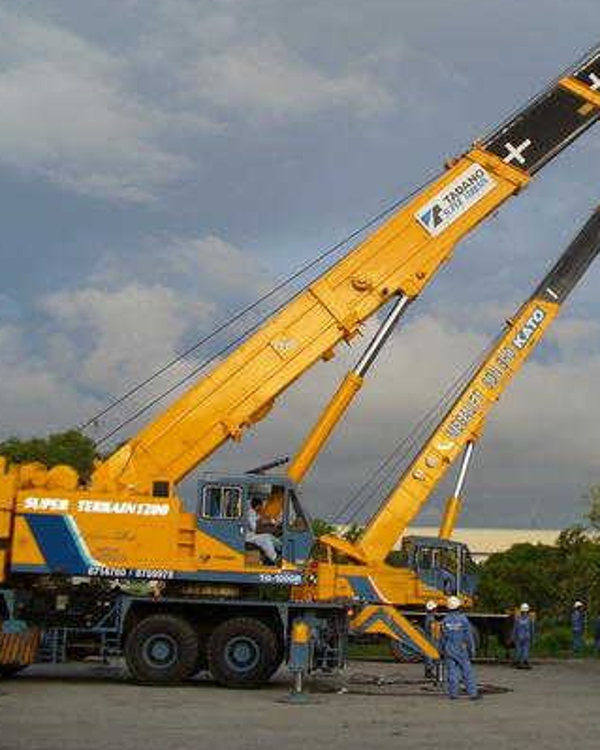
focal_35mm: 58
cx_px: 498
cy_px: 303
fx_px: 1288
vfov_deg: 32.4
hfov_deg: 25.7
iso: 100
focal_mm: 6.1
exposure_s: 1/60
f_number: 2.8
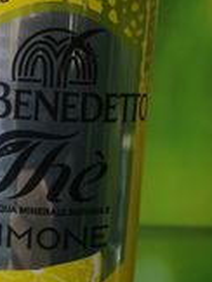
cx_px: 2
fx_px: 578
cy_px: 157
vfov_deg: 27.3
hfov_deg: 20.2
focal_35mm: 71
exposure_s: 1/100
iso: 400
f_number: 1.8
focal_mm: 3.95
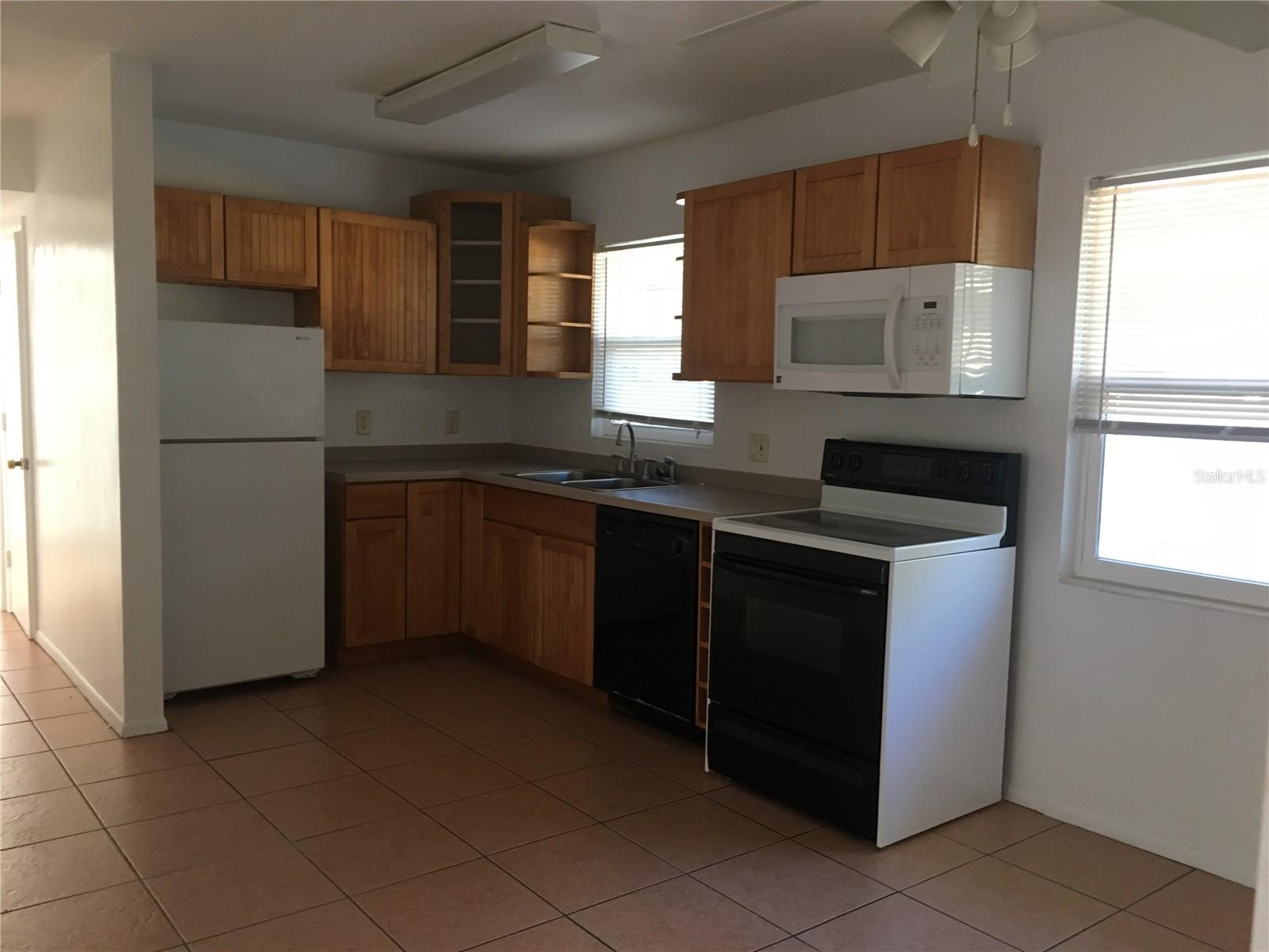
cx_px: 634
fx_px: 1063
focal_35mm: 29
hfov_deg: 61.7
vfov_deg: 48.2
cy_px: 476
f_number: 2.2
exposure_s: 1/30
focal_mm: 4.15
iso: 125
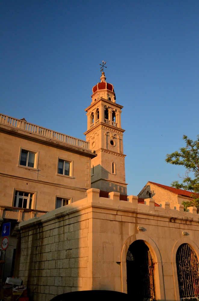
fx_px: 275
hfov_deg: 39.8
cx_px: 100
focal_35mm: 33
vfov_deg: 57.3
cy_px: 150
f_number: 4
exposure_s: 1/8000
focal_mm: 22
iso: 1800
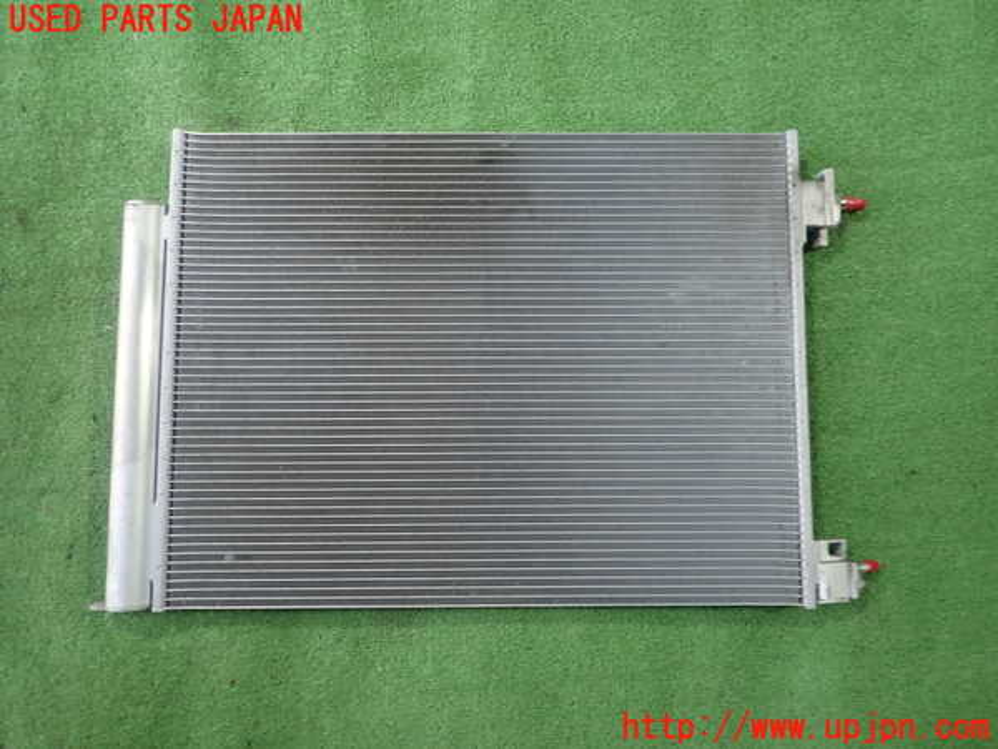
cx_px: 499
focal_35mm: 25
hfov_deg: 69.4
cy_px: 374
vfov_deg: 54.9
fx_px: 721
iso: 160
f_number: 2
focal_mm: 4.5
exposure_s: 1/60
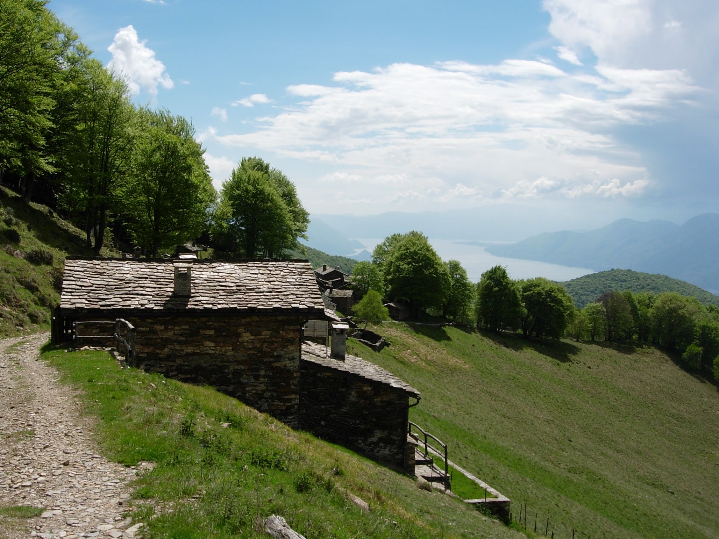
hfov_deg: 44.7
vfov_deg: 34.3
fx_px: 872
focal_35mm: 42
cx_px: 323
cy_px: 259
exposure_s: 1/1149
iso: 79
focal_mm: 7.8
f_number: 4.8
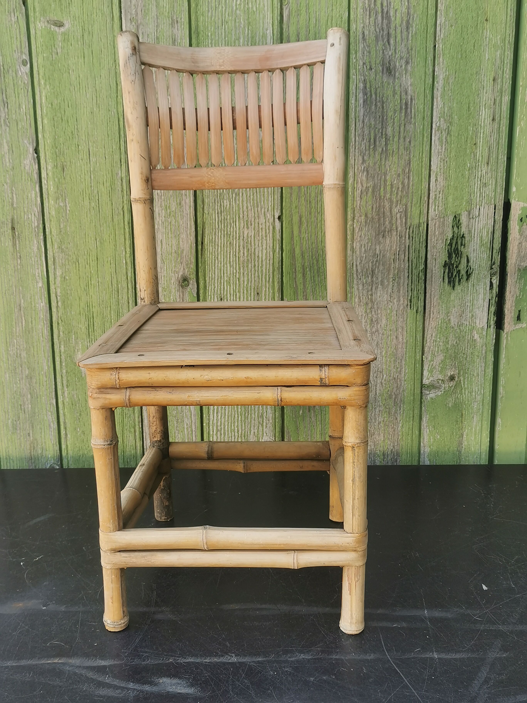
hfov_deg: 35.1
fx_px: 832
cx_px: 264
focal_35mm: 41
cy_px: 352
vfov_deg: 45.8
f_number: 1.8
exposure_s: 1/366
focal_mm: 5.58
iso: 50
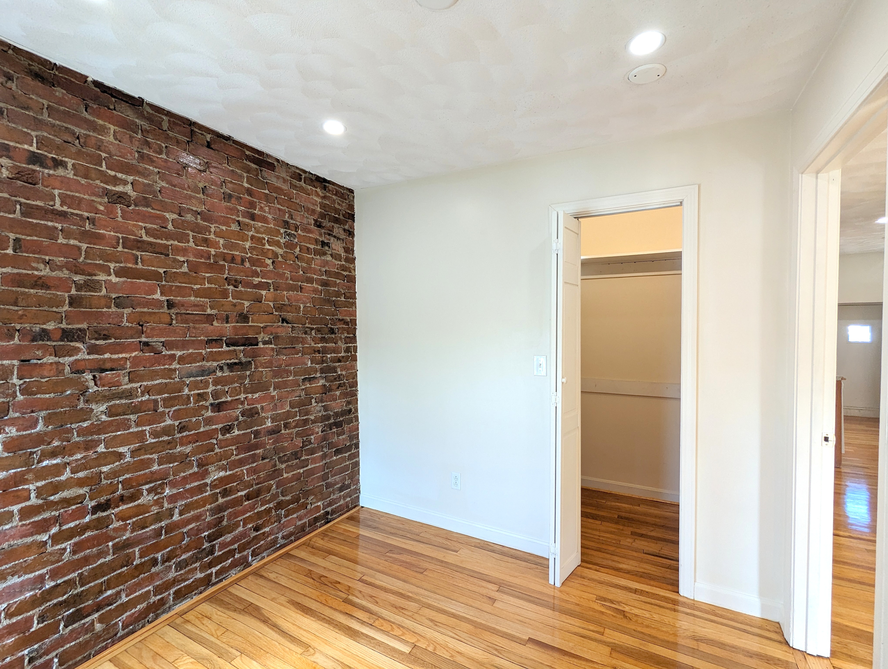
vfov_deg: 78.2
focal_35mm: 16
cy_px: 334
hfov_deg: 94.4
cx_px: 444
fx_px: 411
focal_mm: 2.35
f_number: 2.2
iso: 80
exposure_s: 1/60
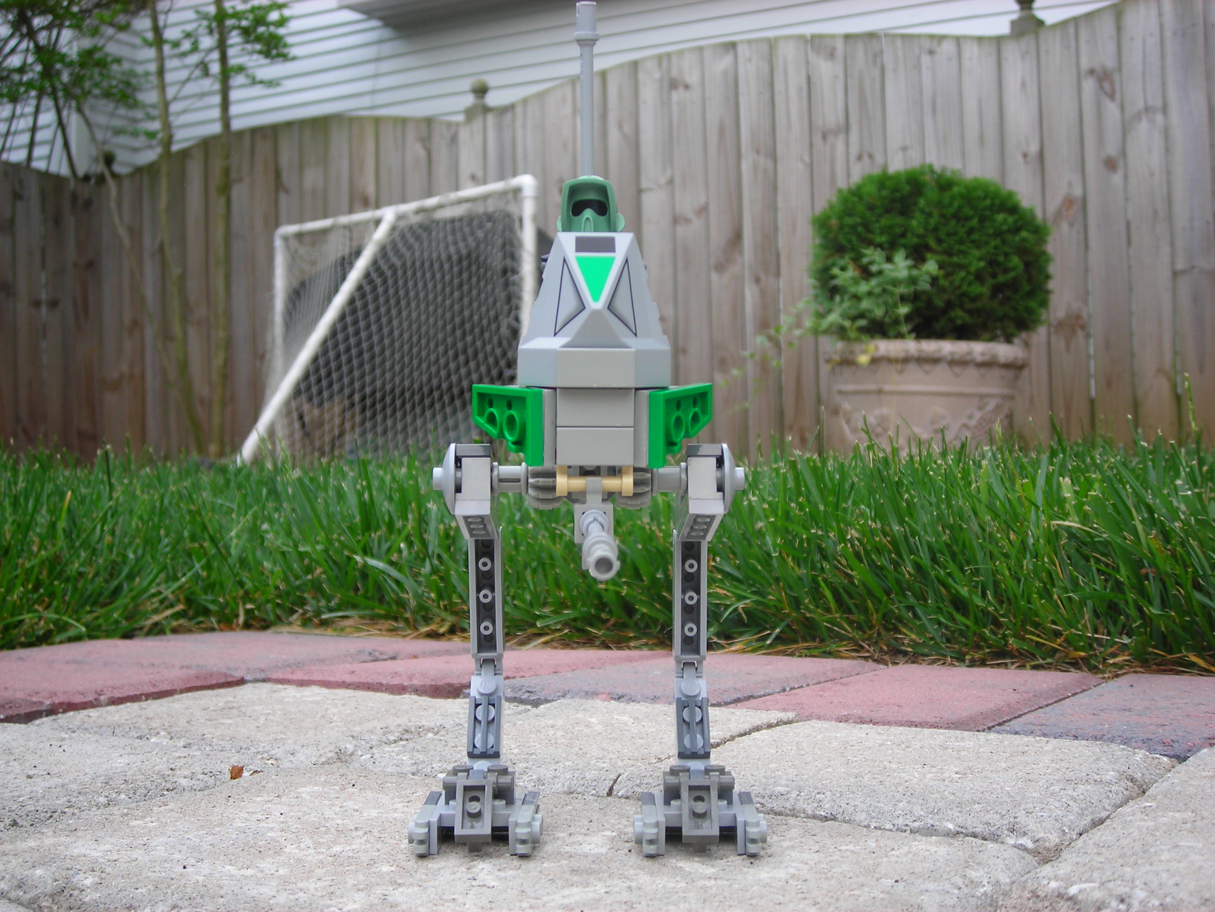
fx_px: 1650
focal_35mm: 47
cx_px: 608
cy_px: 456
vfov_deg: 30.9
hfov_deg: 40.4
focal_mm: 7.8
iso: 50
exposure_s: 1/86.5
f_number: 3.4
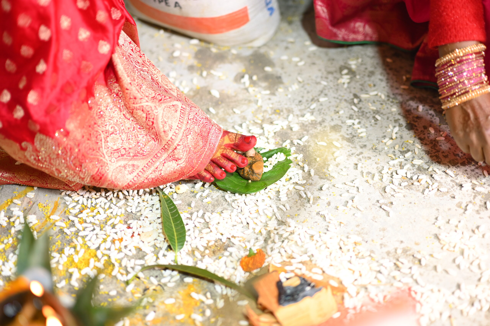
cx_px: 245
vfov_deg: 27.0
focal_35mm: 50
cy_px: 163
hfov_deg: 39.6
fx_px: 680
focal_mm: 50
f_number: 1.8
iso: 800
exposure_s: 1/250
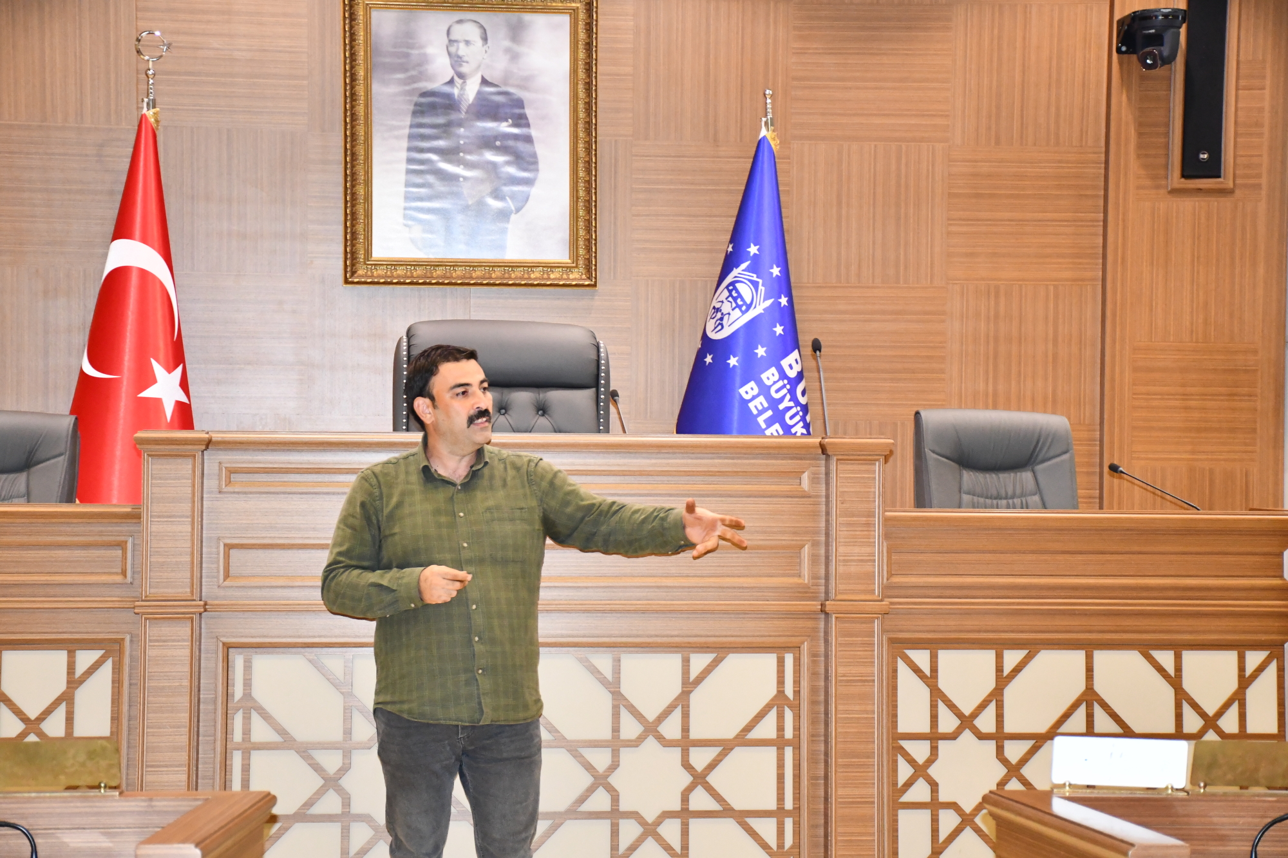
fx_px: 2790
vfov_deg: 17.5
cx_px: 644
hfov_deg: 26.0
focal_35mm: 78
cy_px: 429
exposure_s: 1/60
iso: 4000
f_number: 4.8
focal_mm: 52
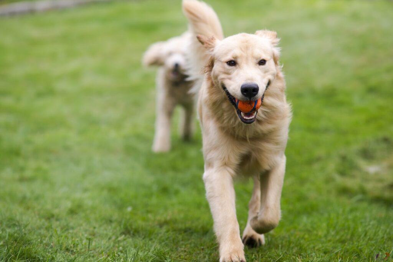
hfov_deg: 15.2
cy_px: 131
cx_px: 196
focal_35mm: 135
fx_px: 1473
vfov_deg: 10.2
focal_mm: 135
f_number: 4
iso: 200
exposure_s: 1/500
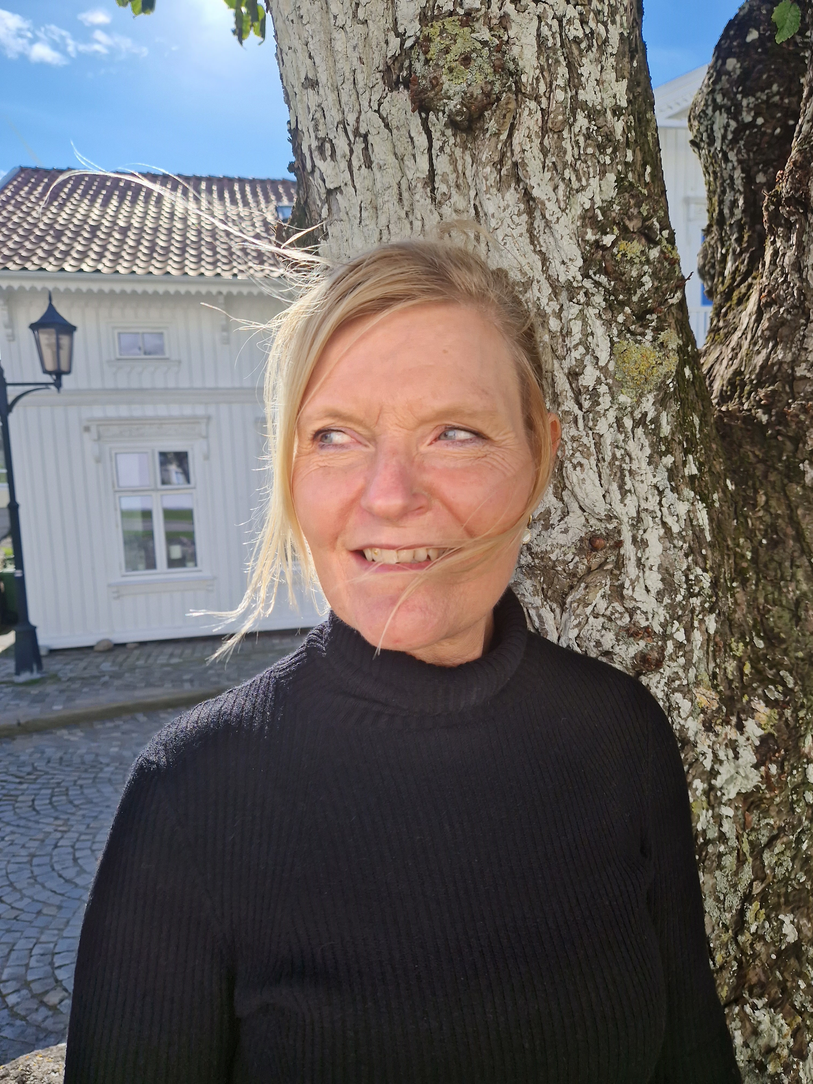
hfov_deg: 58.9
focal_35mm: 23
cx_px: 406
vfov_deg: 73.9
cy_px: 542
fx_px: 720
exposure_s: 1/1376
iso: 50
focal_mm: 5.4
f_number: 1.8
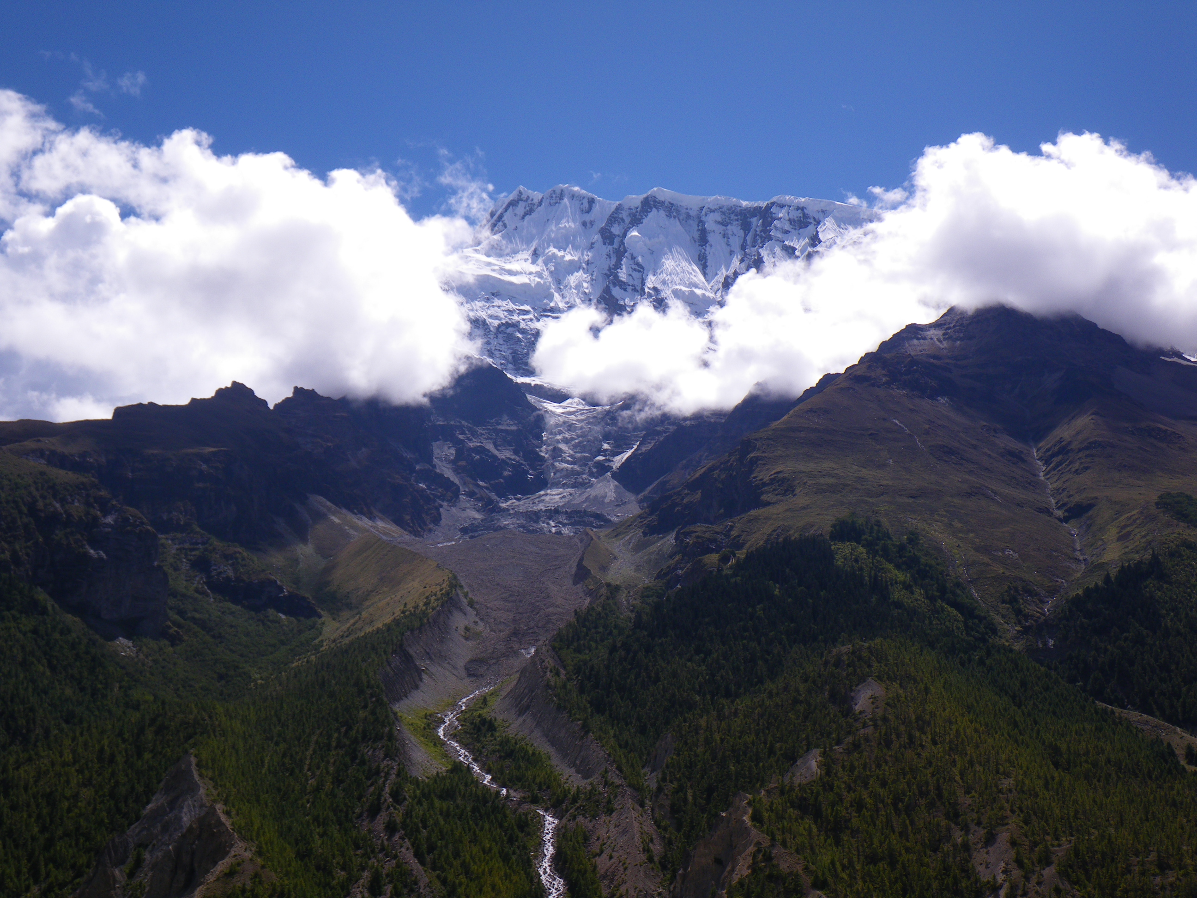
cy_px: 449
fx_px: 1452
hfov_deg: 44.8
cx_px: 598
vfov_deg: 34.3
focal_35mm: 42
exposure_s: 1/500
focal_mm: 7.5
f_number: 5
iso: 50
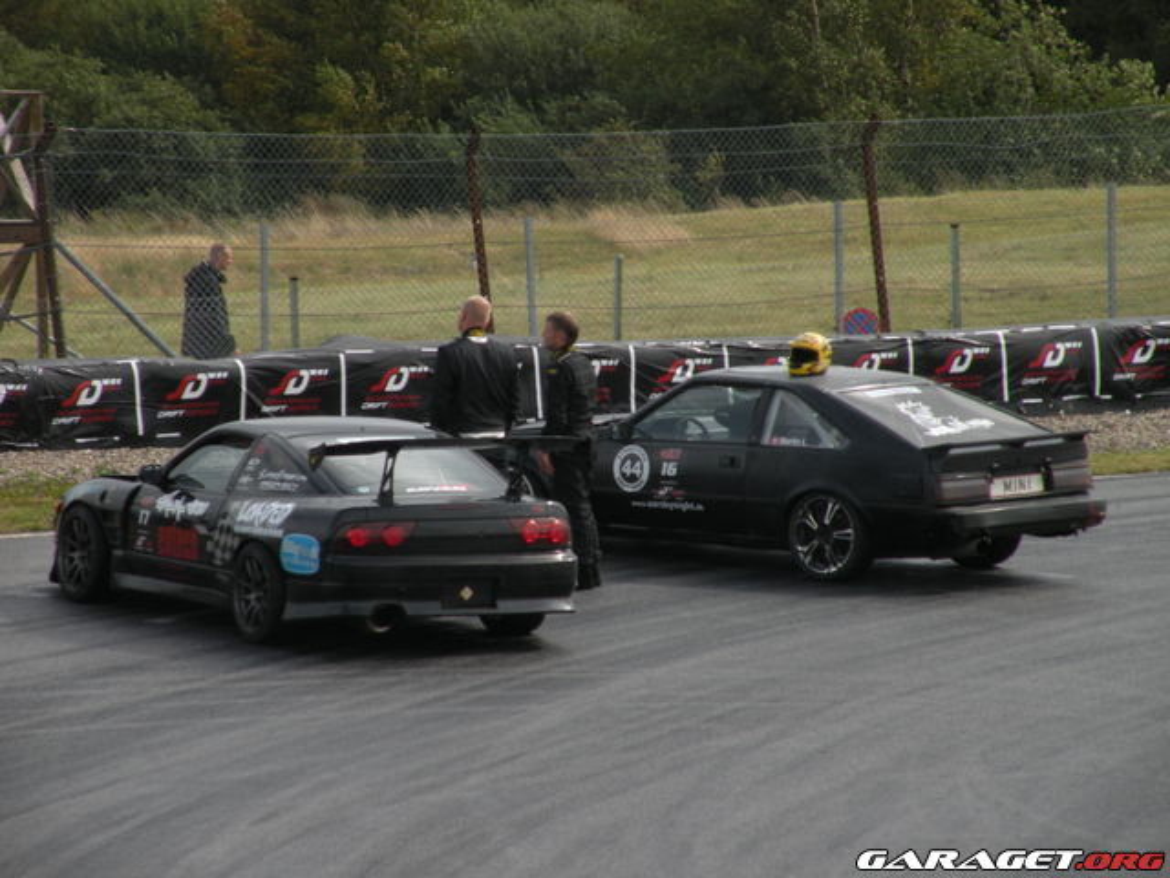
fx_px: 9667
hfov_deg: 6.9
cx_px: 585
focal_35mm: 286
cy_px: 439
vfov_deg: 5.2
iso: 64
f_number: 5.6
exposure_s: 1/274
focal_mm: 50.7
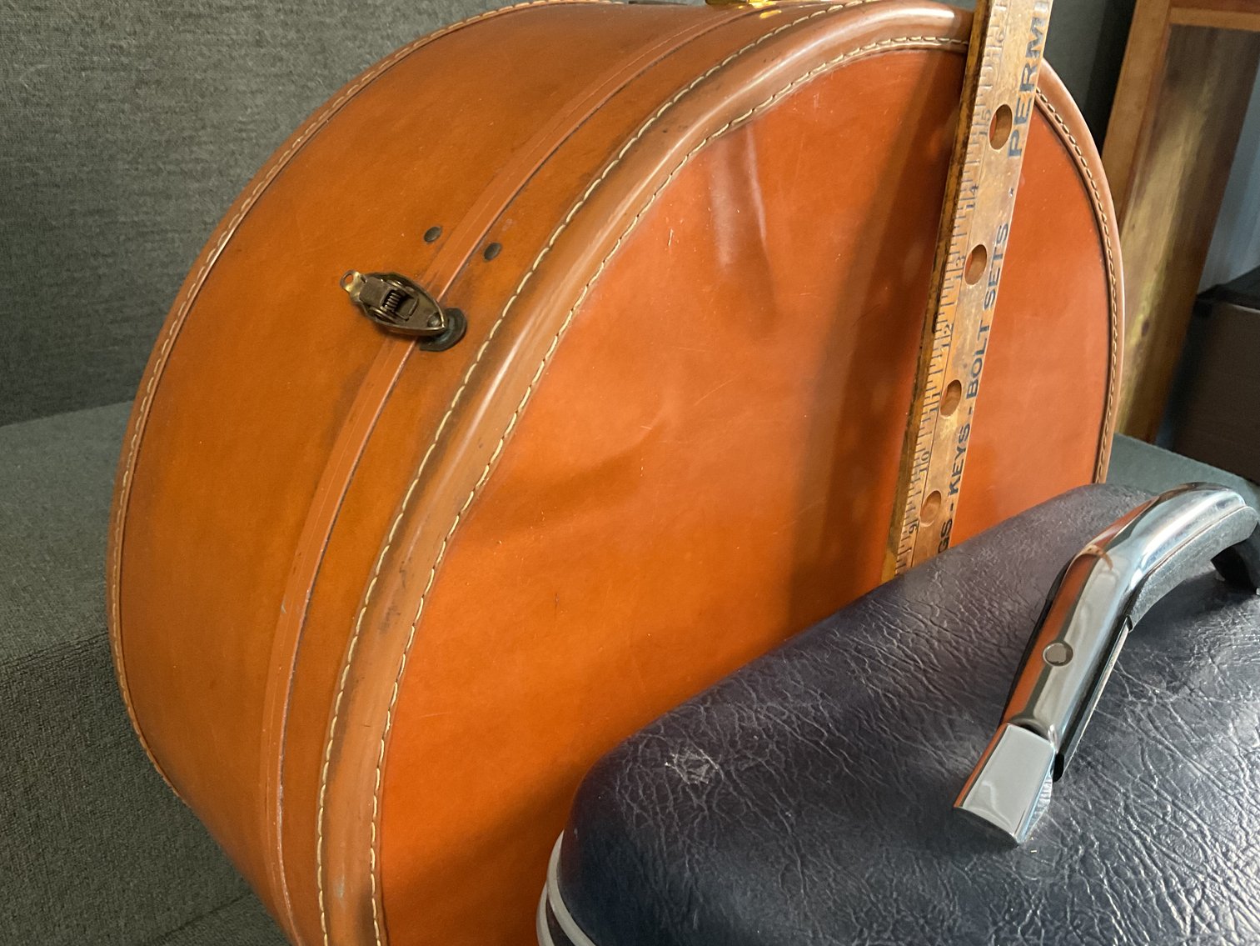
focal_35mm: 29
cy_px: 473
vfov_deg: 48.2
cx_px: 630
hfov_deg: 61.7
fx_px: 1056
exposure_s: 1/30
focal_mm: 3
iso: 250
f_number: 1.8
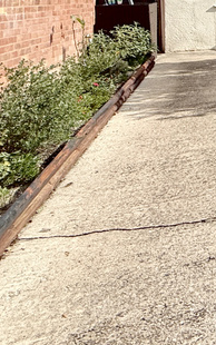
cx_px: 452
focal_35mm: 46
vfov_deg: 38.1
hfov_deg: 17.6
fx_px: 433
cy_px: -9
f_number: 2.2
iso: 64
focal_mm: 2.22
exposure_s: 1/1901
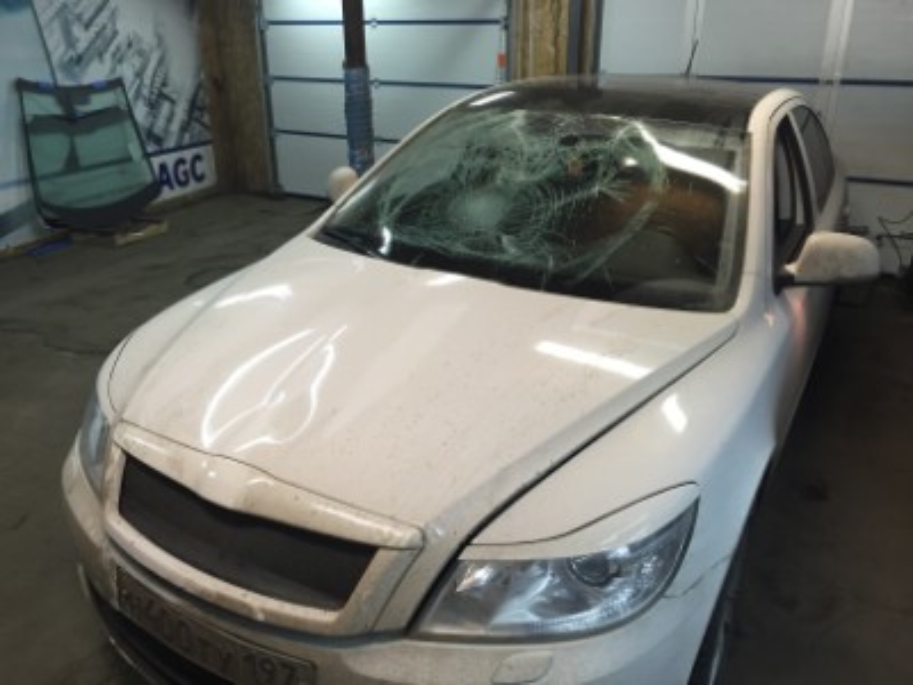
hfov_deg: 61.7
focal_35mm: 29
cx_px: 456
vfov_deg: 48.2
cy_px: 342
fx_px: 765
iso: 100
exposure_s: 1/33
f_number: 2.2
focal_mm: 4.15
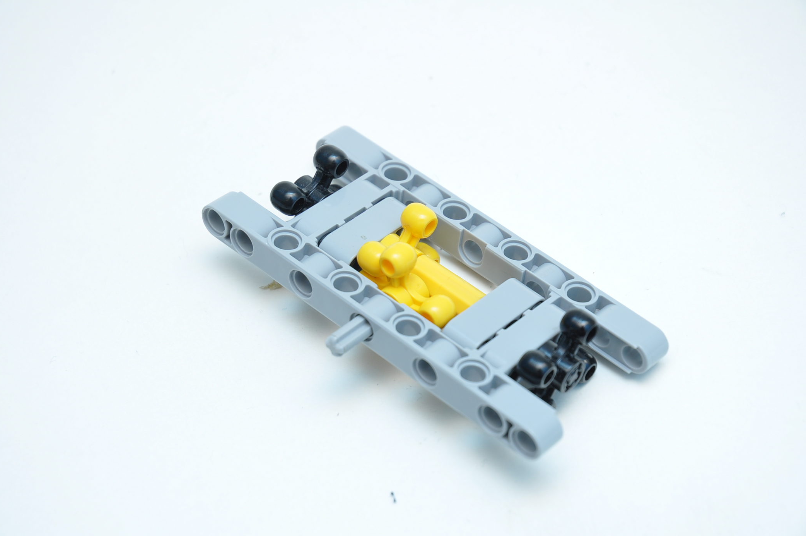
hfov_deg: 18.9
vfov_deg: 12.6
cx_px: 410
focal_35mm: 108
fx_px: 2415
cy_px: 270
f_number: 7.1
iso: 250
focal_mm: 70
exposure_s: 1/60
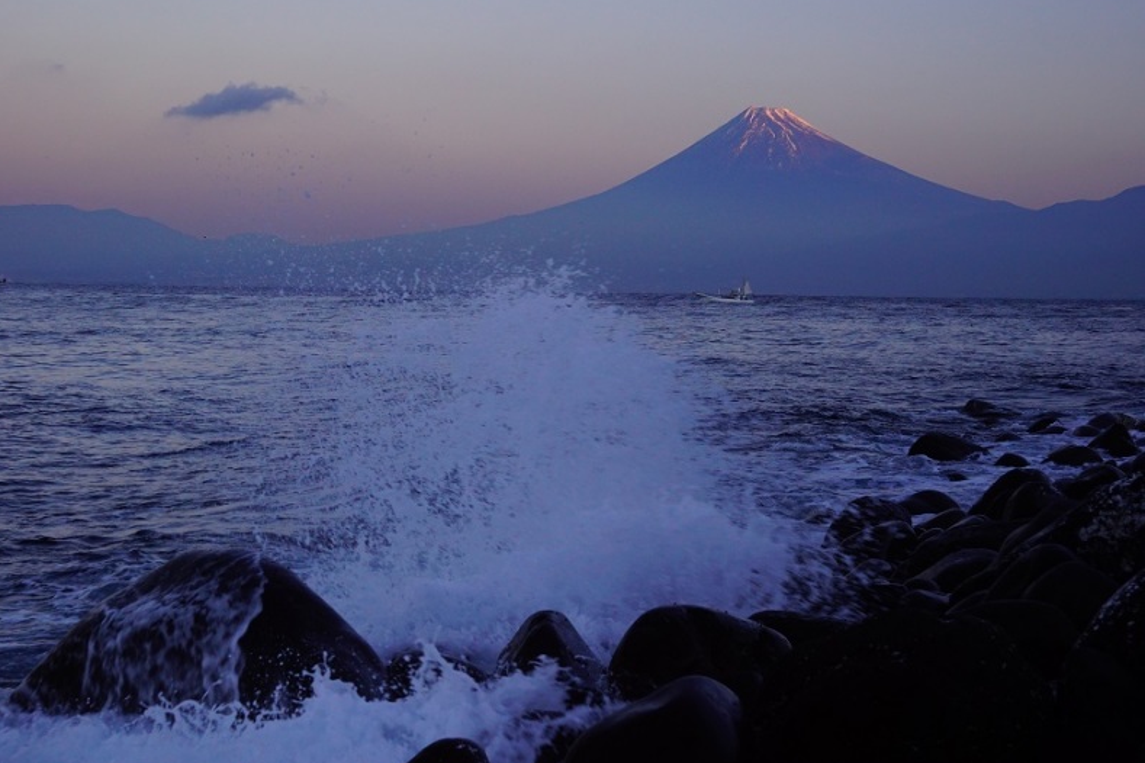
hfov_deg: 28.5
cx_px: 566
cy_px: 383
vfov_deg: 19.2
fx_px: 2258
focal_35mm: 71
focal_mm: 70
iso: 1600
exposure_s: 1/100
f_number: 13
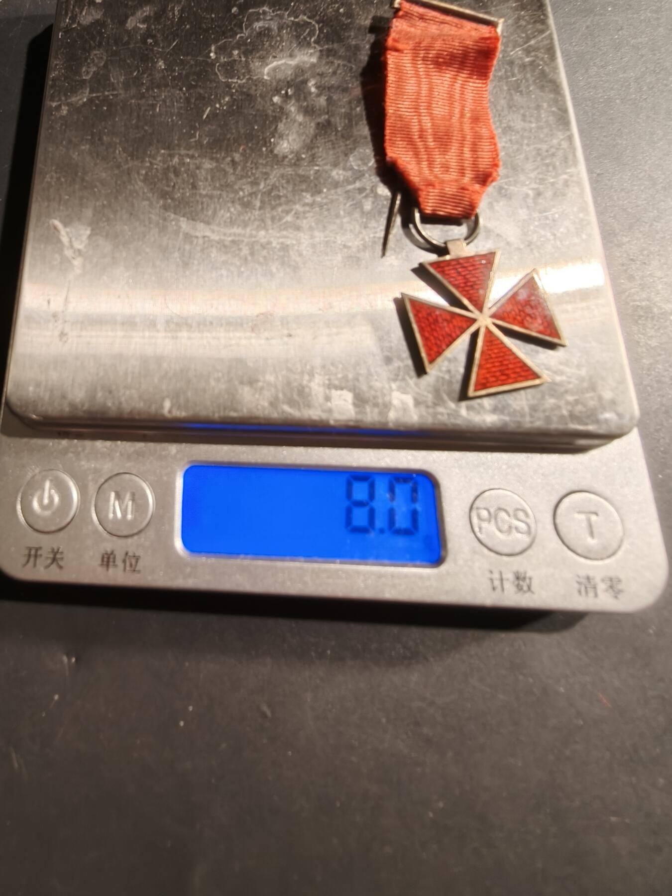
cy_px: 448
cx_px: 336
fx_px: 595
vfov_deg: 73.9
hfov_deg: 58.9
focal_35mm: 23
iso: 125
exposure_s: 1/50
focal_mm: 2.32
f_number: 2
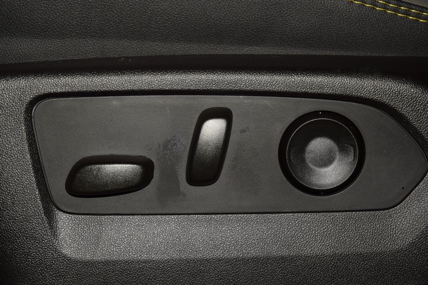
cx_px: 214
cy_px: 142
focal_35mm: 105
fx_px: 1248
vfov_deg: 13.0
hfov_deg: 19.5
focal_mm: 70
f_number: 8
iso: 100
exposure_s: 1/125
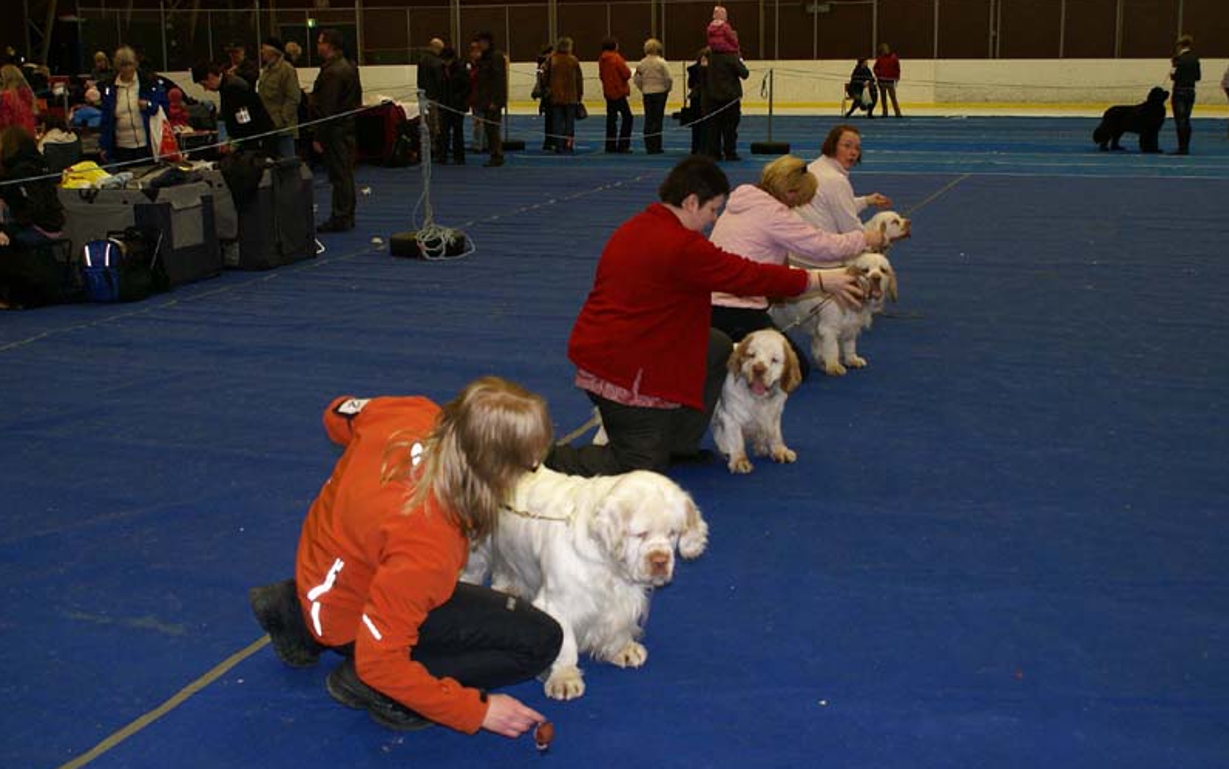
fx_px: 1441
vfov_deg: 29.9
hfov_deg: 46.2
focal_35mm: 43
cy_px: 381
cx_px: 614
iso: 400
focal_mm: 28
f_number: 4.5
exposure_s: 1/60
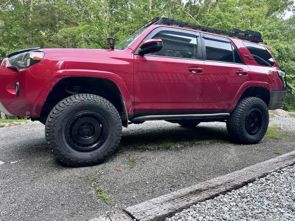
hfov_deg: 71.6
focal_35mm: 24
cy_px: 110
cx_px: 148
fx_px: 205
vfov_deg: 56.8
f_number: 1.78
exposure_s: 1/121
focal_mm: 6.86
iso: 200
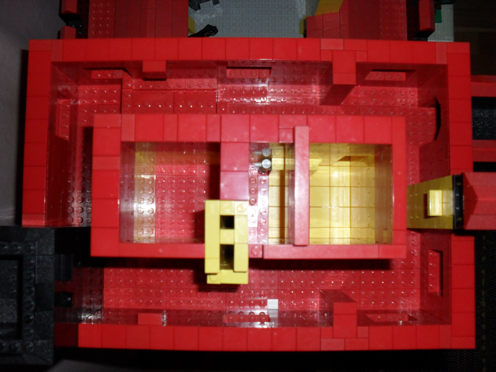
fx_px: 502
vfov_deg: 40.7
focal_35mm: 35
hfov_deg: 52.6
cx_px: 248
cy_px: 186
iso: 200
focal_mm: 6.3
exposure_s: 1/45
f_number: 3.2
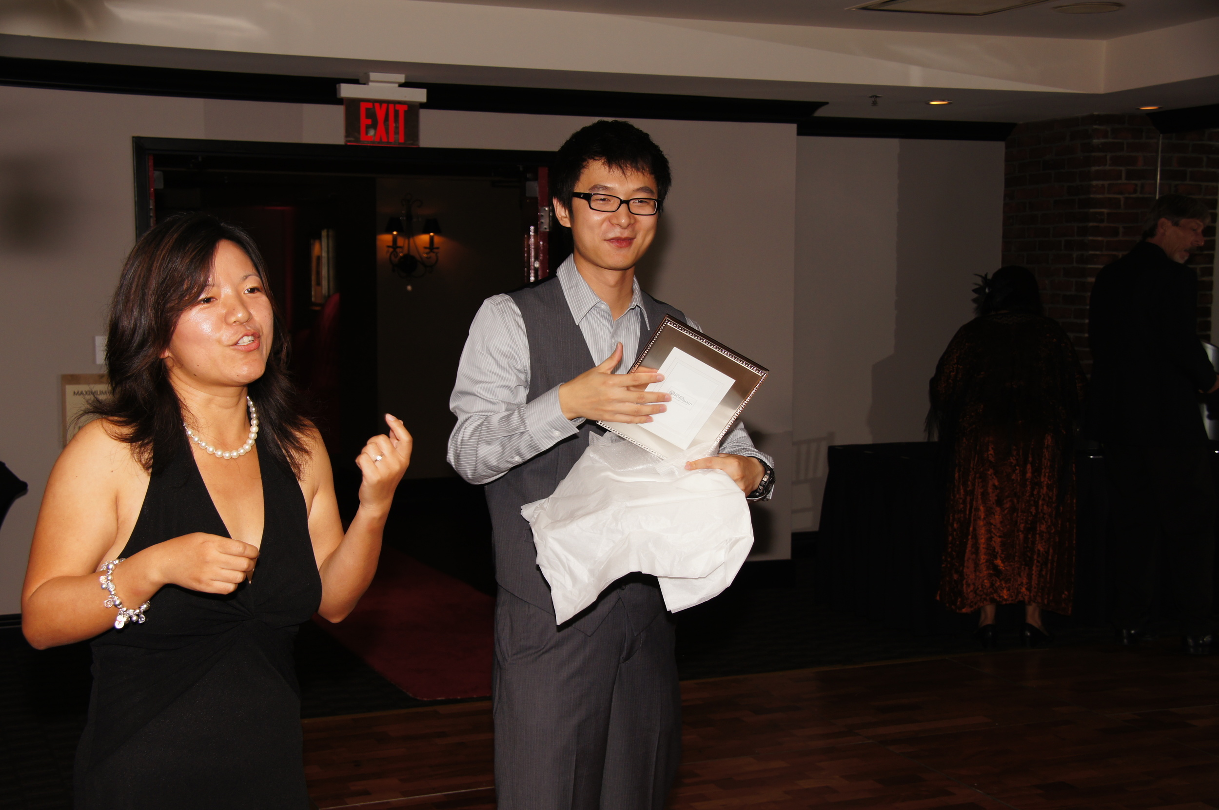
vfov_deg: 29.8
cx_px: 610
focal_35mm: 45
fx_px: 1522
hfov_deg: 43.6
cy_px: 405
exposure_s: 1/60
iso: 200
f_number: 5.6
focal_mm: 30
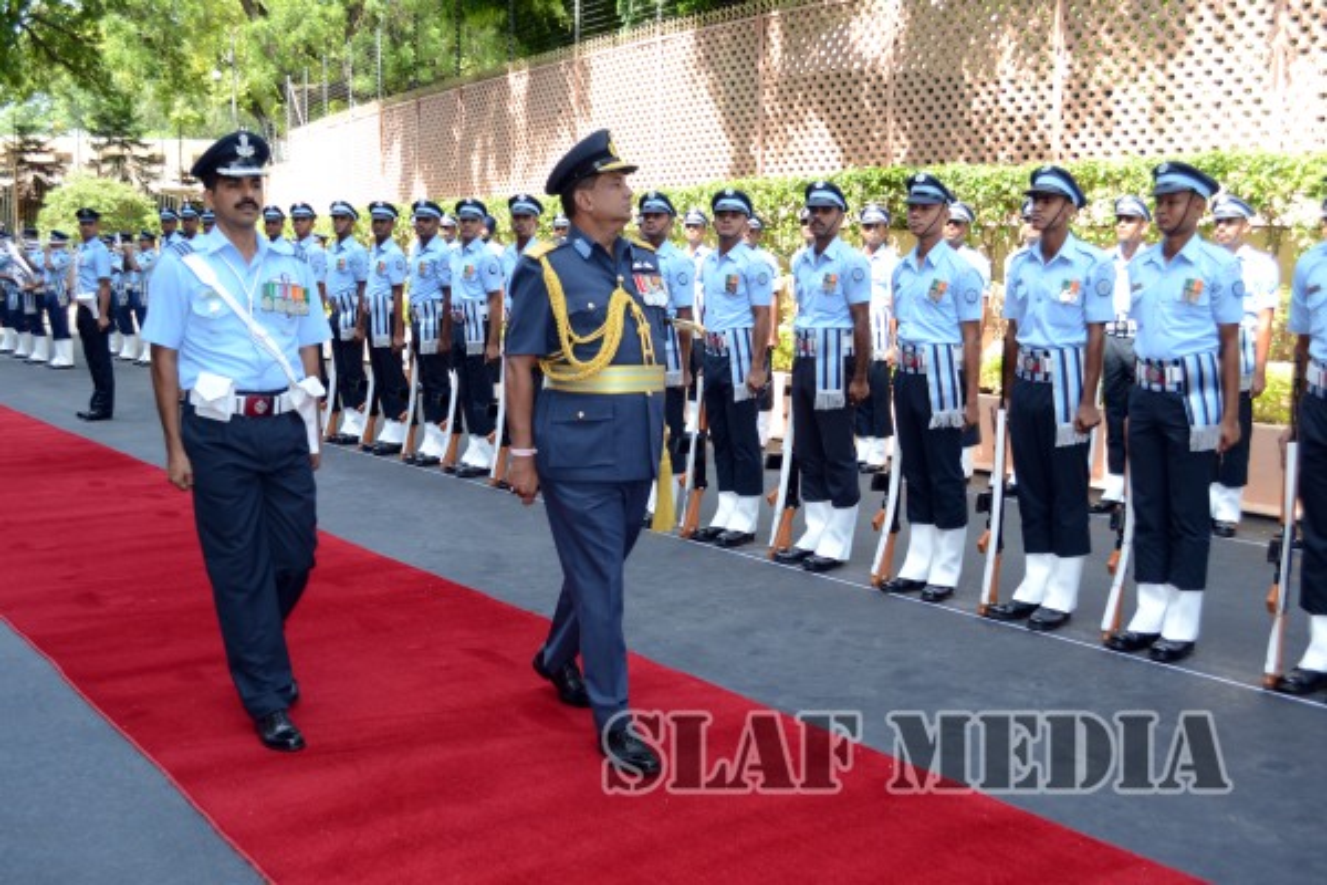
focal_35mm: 36
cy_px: 442
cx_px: 664
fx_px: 1327
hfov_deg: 53.1
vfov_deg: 36.9
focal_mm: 24
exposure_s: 1/125
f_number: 5.6
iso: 200
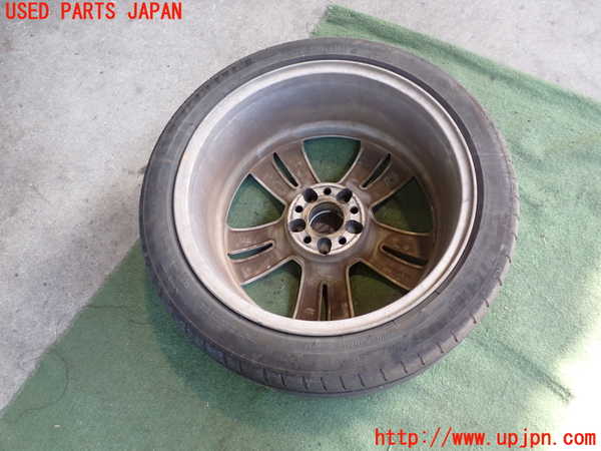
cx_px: 300
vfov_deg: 46.8
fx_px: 521
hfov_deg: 60.0
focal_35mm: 30
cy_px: 226
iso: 200
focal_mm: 5.4
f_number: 2.3
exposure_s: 1/50
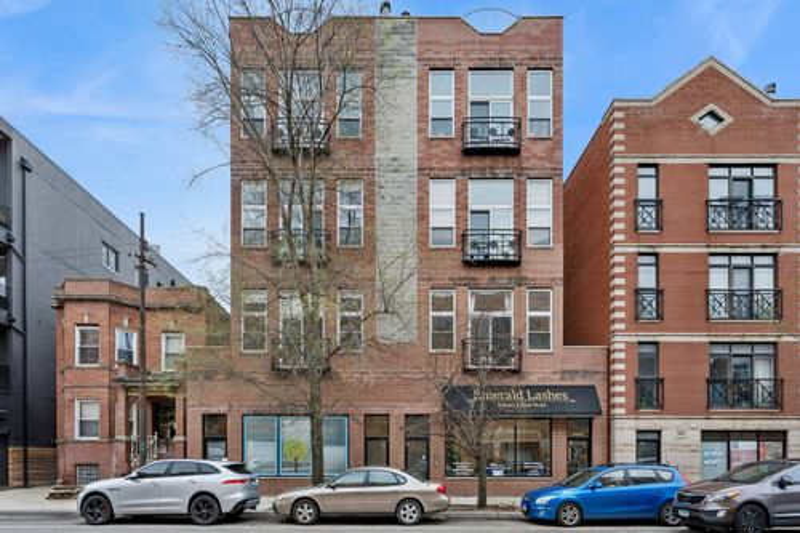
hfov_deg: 86.9
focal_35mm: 19
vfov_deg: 64.5
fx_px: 422
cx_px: 400
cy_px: 266
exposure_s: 1/250
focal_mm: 19
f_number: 8
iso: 200
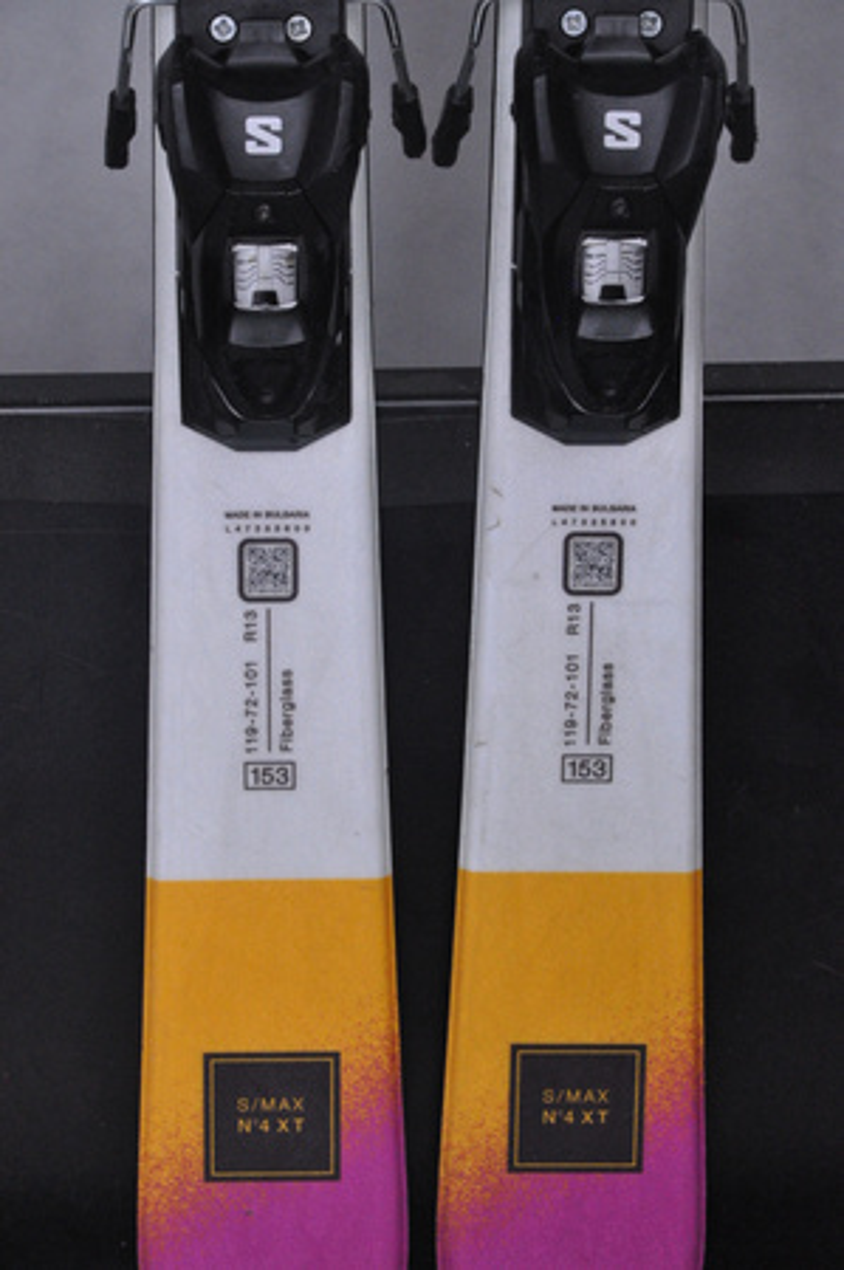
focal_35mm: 135
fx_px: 4758
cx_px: 422
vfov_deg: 15.2
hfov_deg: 10.1
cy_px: 635
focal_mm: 90
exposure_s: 1/125
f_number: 9.5
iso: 3200
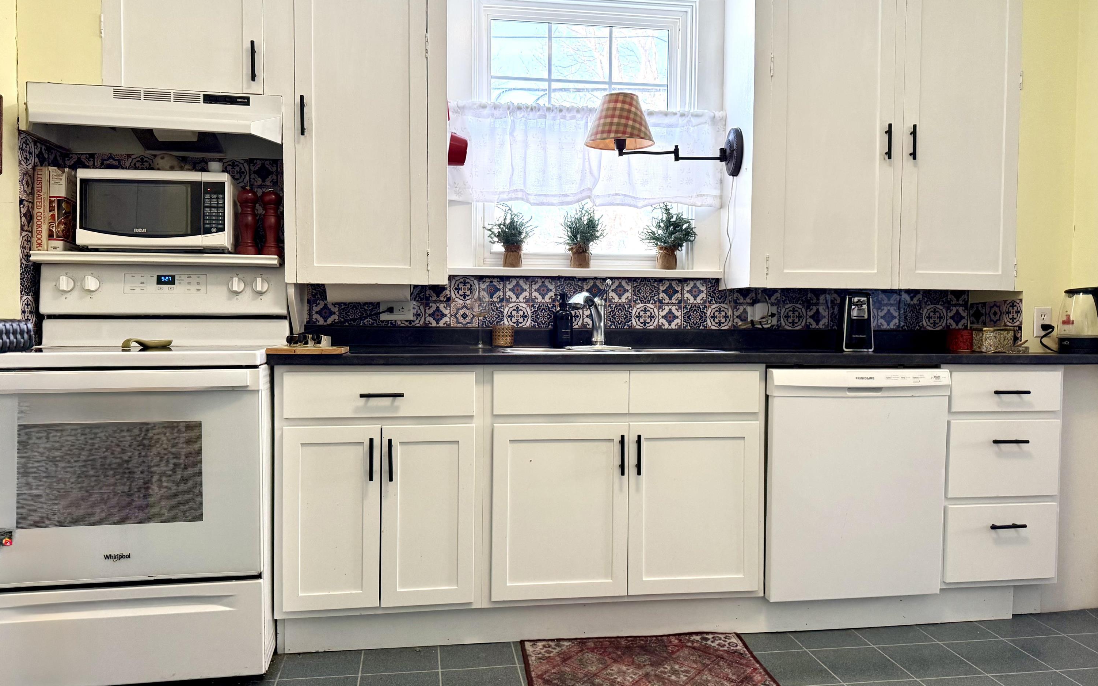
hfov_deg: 70.4
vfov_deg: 47.6
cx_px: 547
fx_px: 778
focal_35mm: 26
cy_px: 347
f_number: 1.78
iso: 200
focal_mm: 6.76
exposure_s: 1/127
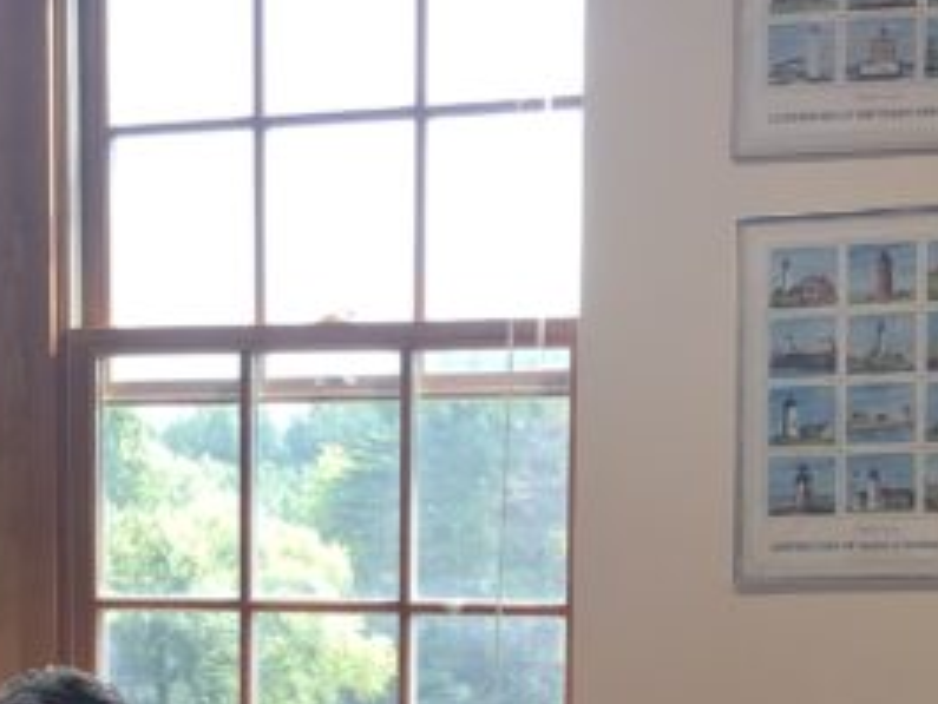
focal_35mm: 108
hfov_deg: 18.1
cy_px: 838
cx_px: 287
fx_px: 2928
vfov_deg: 13.4
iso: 32
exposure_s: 1/105
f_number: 1.8
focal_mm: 3.99
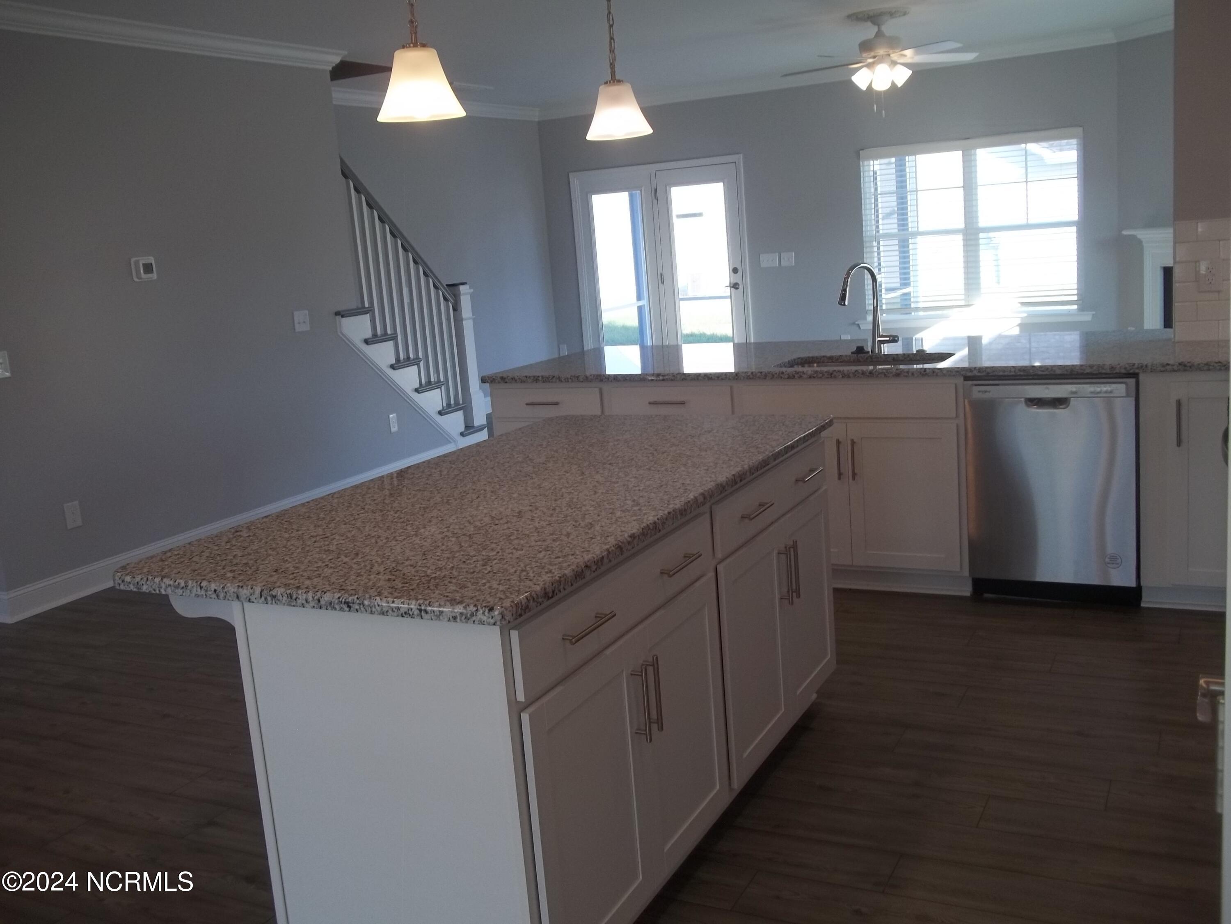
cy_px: 462
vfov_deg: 44.2
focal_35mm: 32
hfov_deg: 56.8
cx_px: 616
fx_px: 1138
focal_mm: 5.7
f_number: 2.9
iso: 64
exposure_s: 1/60
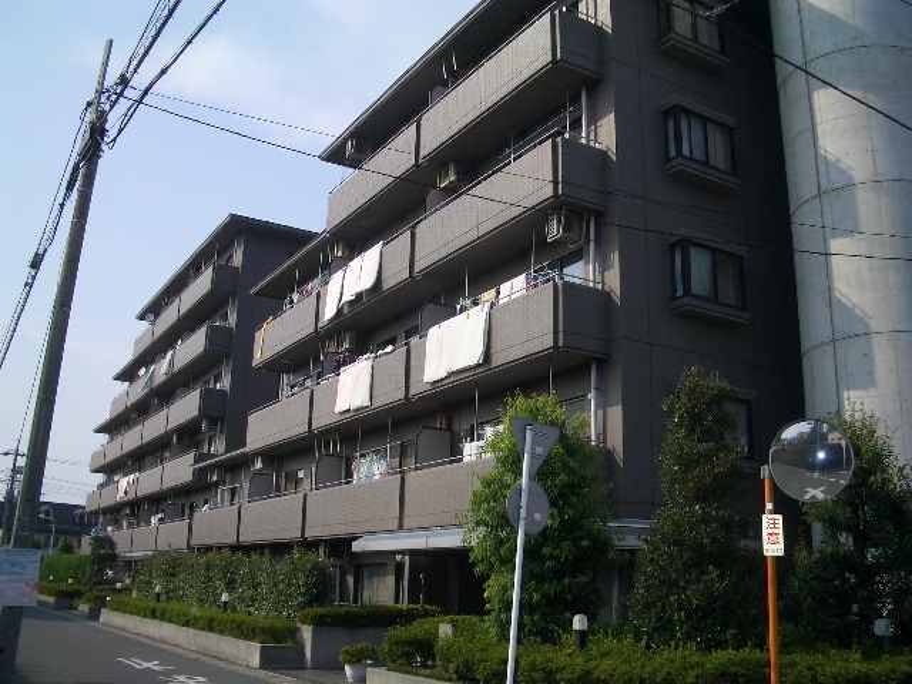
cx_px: 456
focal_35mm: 35
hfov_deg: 52.6
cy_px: 342
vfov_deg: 40.7
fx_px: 922
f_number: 4.3
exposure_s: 1/800
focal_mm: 5.8
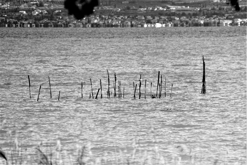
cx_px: 124
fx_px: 2882
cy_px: 82
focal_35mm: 420
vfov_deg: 3.3
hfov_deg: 4.9
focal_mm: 280
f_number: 6.3
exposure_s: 1/500
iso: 125
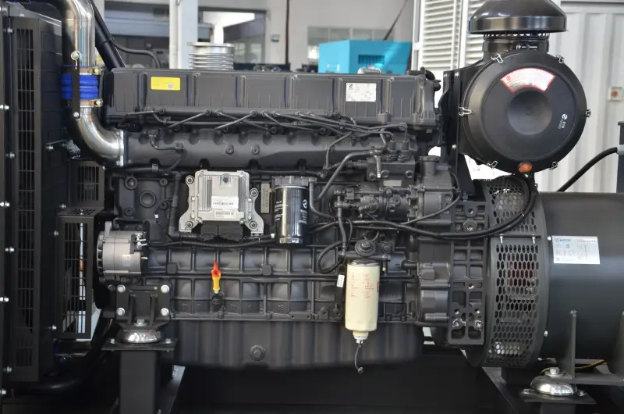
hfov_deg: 29.9
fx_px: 1168
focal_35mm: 68
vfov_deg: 20.1
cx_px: 312
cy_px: 207
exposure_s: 1/30
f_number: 4.8
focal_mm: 45
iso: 400
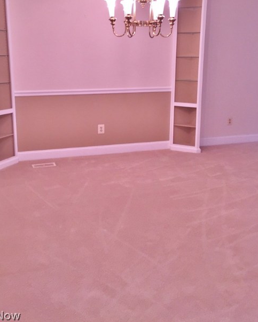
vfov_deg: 49.8
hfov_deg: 41.1
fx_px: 344
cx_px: 119
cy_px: 119
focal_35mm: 36
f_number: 2.2
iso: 64
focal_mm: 4.15
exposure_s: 1/30
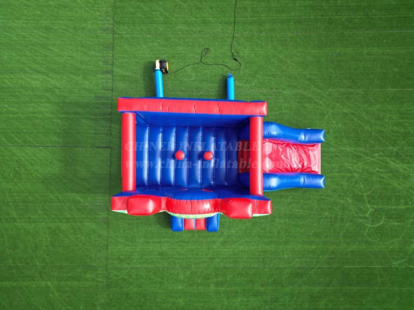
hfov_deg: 71.6
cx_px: 207
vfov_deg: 56.8
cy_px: 155
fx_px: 287
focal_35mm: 24
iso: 120
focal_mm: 6.72
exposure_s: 1/1250
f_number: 1.7
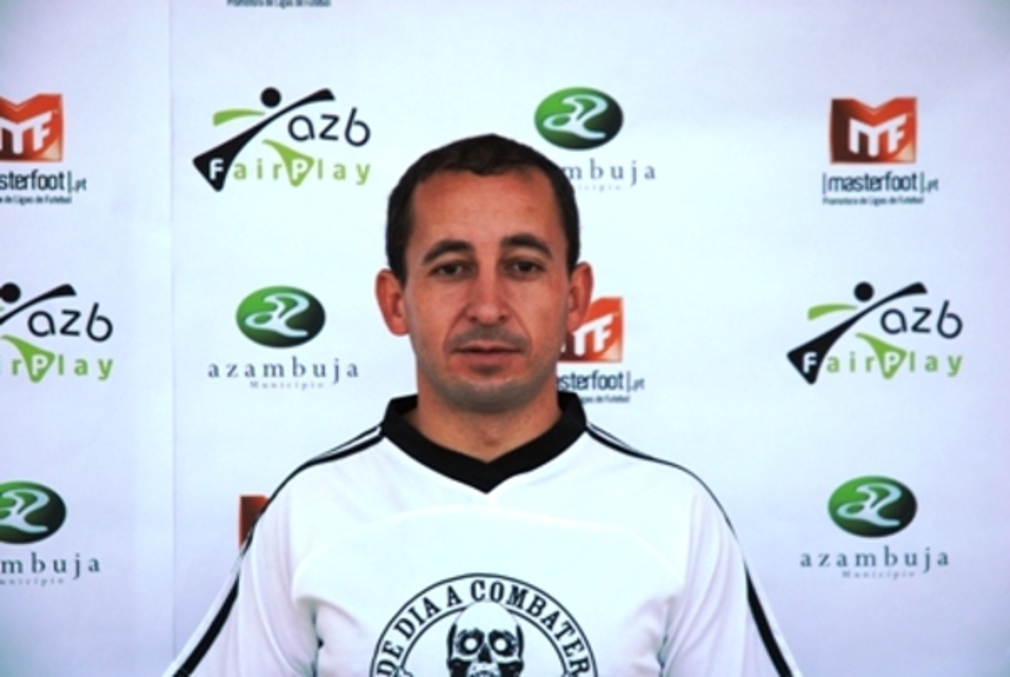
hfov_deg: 20.9
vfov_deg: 14.1
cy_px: 338
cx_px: 505
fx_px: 2739
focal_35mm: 98
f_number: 4.5
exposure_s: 1/160
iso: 200
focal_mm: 65
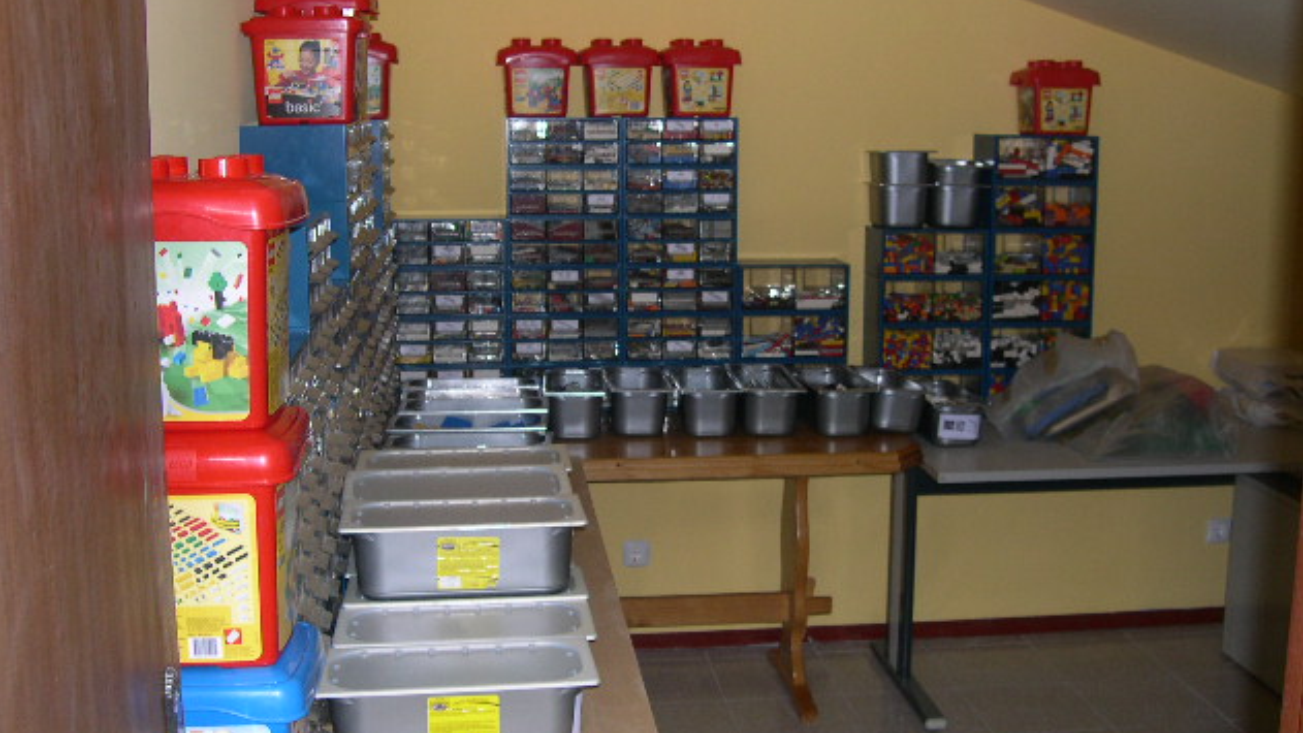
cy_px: 351
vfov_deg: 28.3
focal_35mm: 42
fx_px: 1451
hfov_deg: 48.4
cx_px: 644
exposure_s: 1/60
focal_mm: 8
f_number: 2.8
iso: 100
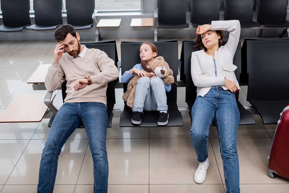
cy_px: 96
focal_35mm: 35
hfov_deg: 54.4
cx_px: 144
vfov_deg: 37.9
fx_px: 281
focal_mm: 35
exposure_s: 1/250
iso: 250
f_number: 2.8
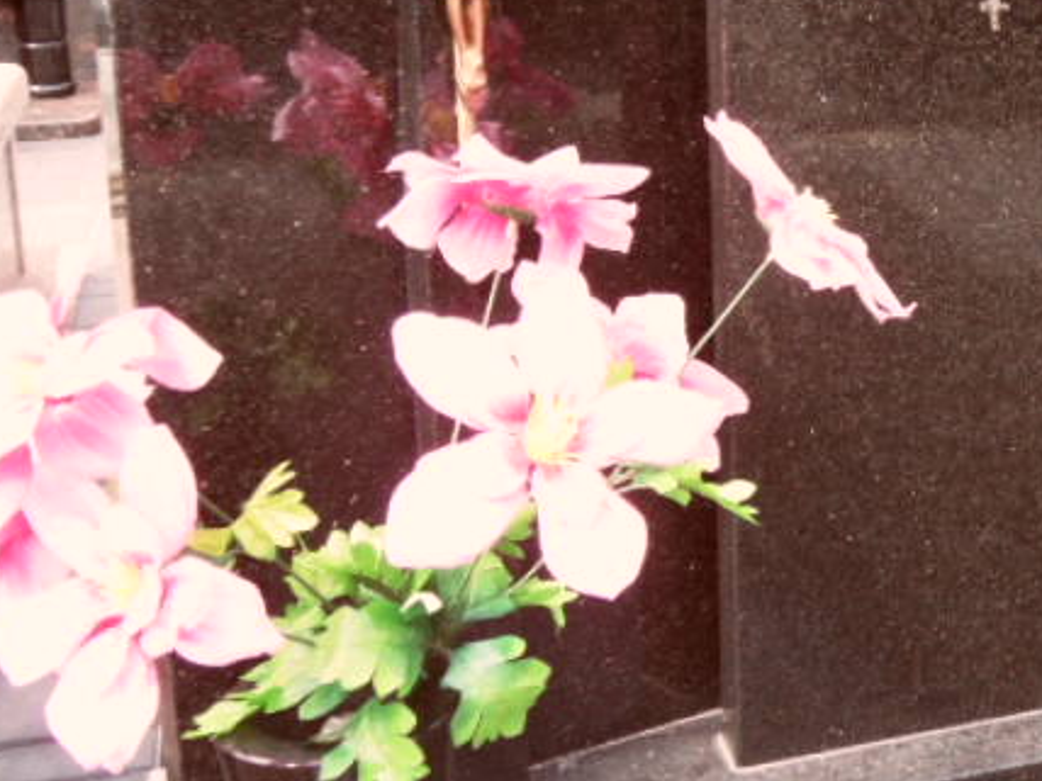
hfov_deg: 26.3
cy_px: 141
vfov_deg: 21.6
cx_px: 1191
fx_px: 2017
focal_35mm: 67
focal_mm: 4.6
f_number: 3.4
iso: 80
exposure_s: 1/125
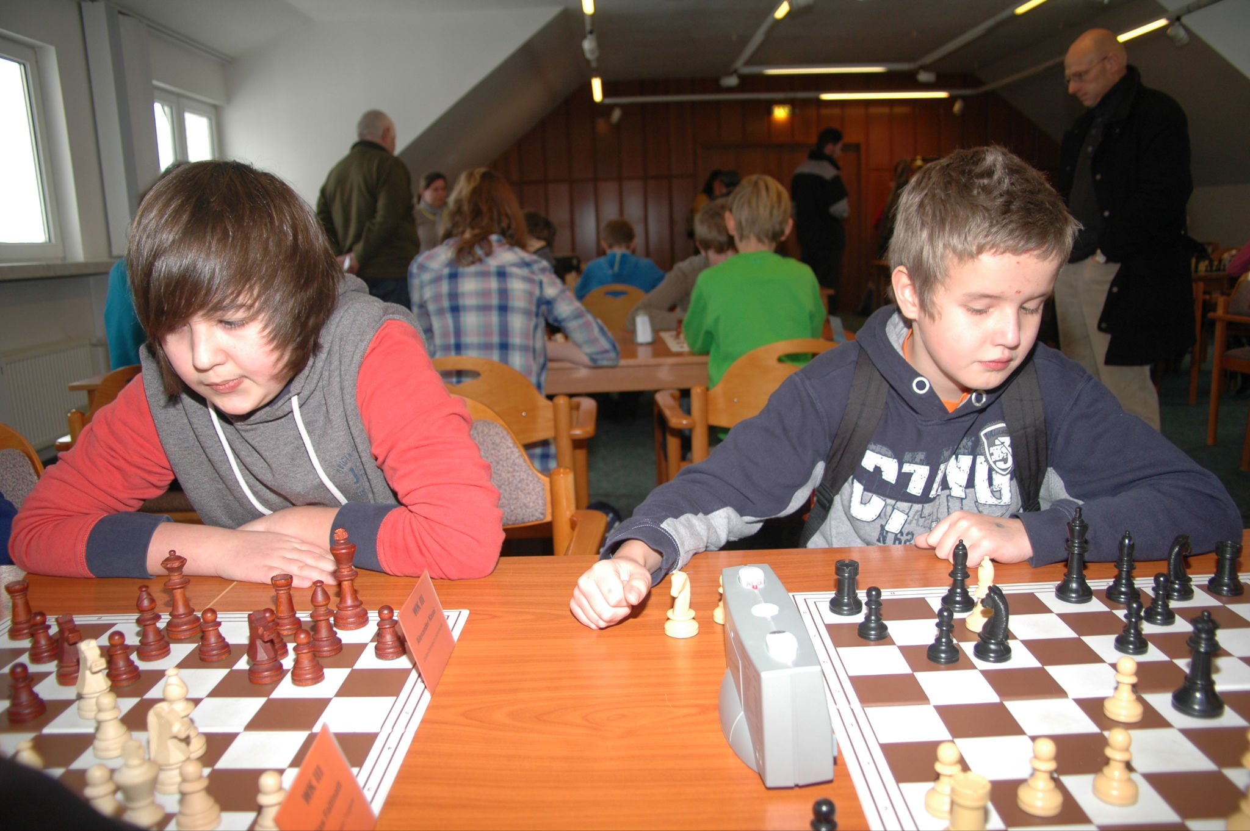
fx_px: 937
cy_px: 416
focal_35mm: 27
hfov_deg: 67.4
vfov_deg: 47.9
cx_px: 625
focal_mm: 18
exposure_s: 1/60
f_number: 4
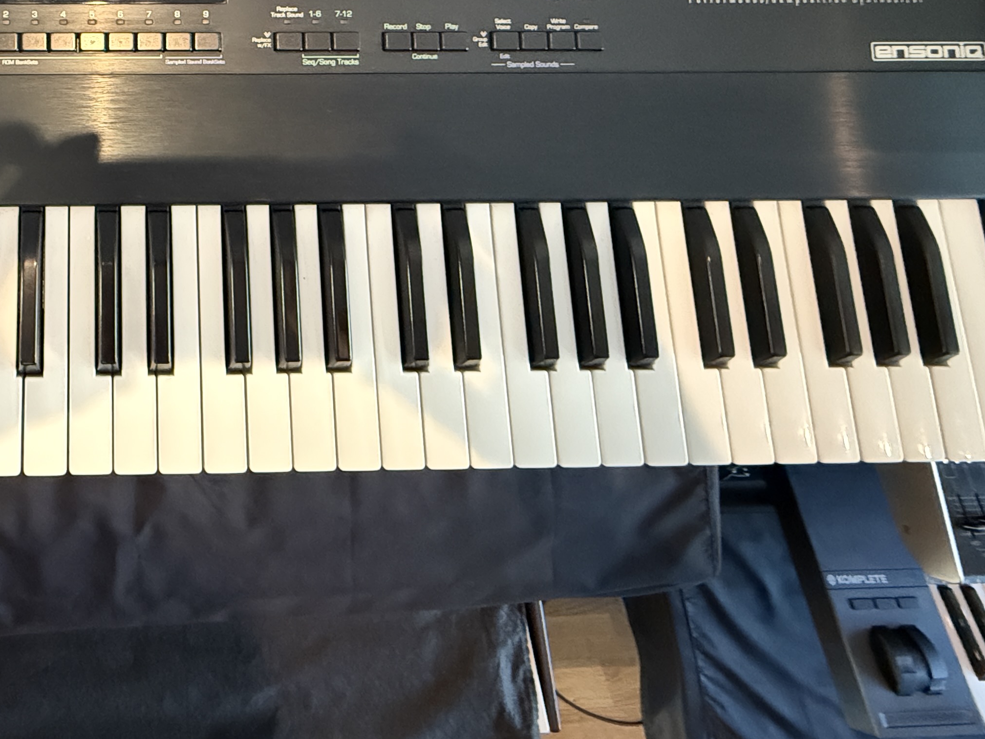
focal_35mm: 28
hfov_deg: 56.1
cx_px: 124
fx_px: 797
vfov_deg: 44.0
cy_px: 36
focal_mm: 2.22
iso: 1250
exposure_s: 1/50
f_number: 2.2
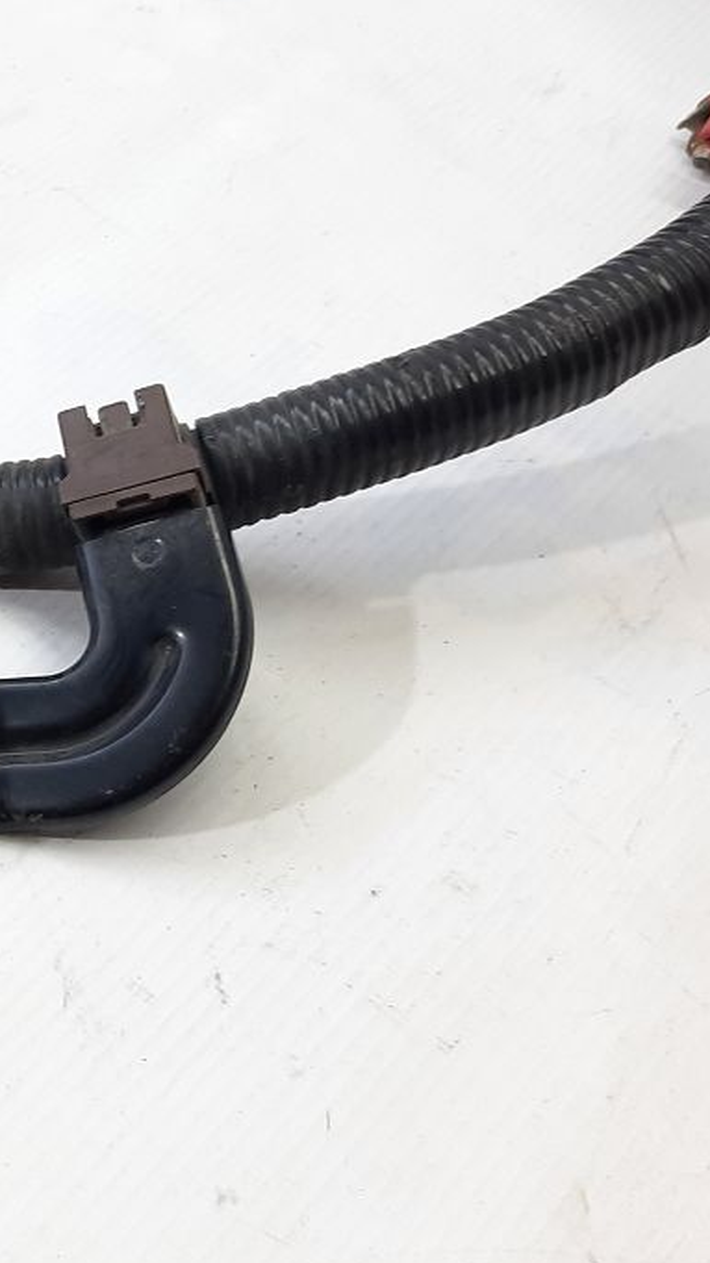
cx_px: -269
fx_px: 1607
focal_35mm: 48
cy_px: 521
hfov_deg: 21.9
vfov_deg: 42.7
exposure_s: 1/50
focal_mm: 4.6
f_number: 2
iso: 64
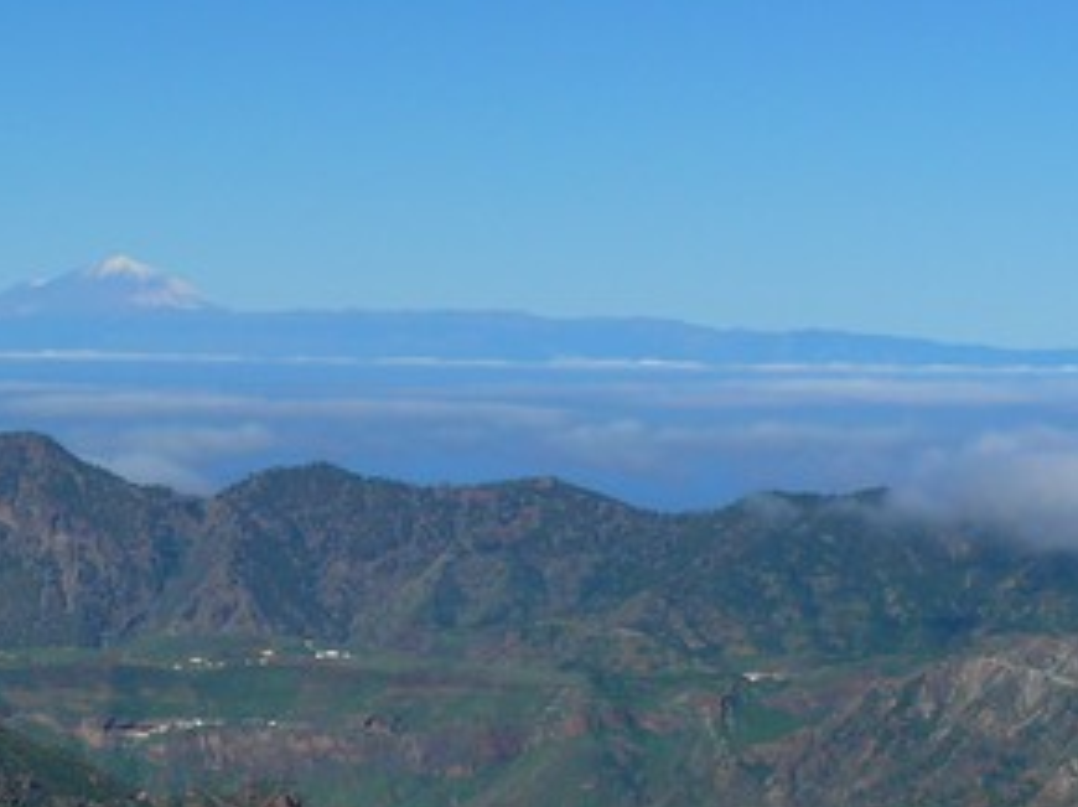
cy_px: 443
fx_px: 4667
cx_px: 353
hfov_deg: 13.2
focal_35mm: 150
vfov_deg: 9.9
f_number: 5.6
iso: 100
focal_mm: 12.3
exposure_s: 1/320
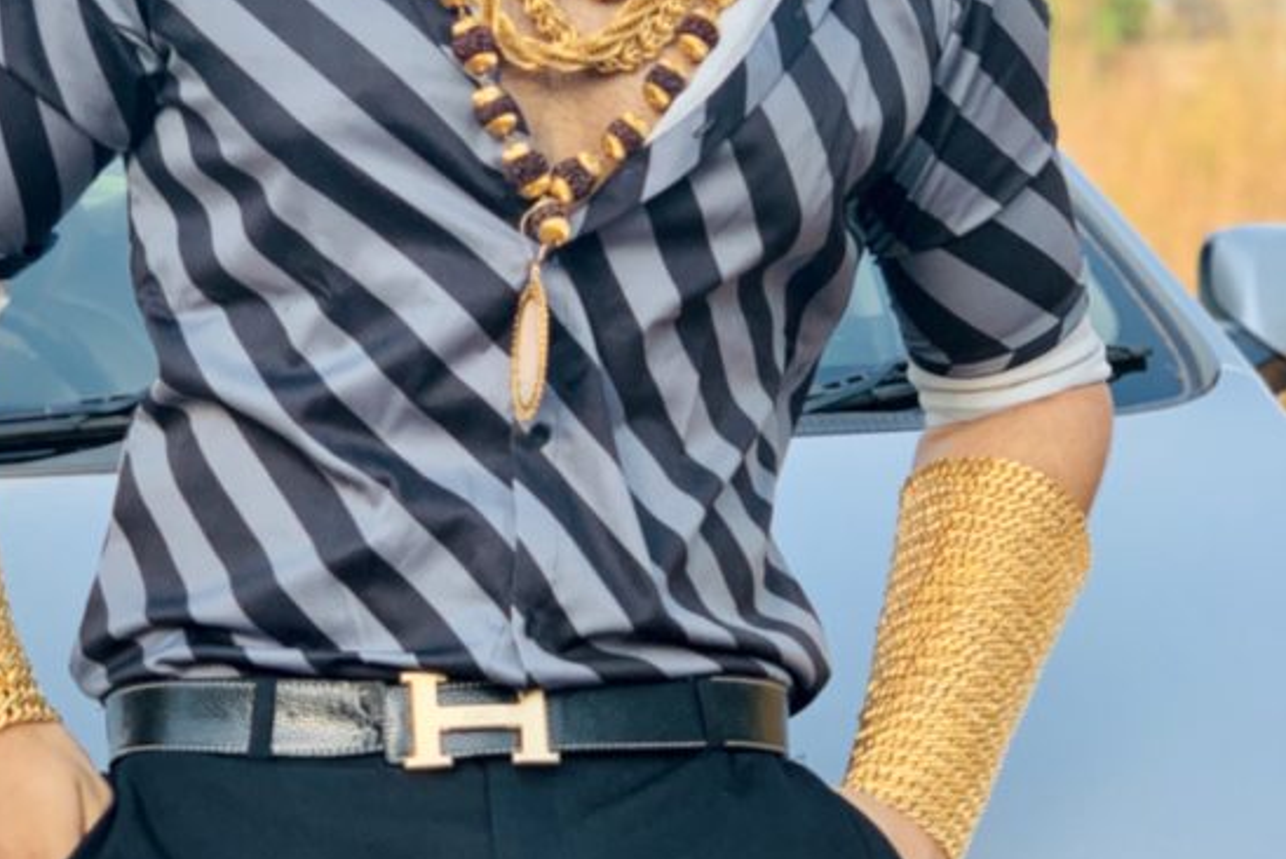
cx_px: 390
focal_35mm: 101
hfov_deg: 20.1
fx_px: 3610
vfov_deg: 13.5
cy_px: 232
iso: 16
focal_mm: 6
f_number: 2.4
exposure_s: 1/322
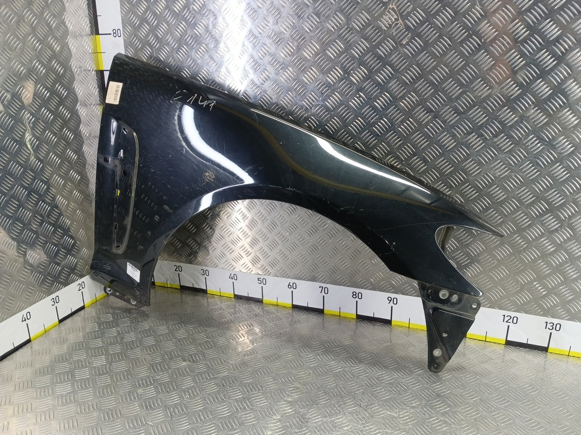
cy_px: 218
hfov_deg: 73.9
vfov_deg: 58.9
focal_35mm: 23
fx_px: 386
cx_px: 290
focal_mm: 4.11
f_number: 1.6
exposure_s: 1/50
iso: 200
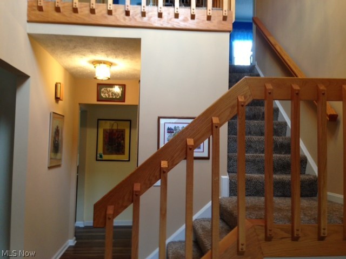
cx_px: 173
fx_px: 330
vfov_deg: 42.9
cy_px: 130
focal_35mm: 33
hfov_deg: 55.4
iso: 80
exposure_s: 1/20
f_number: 2.4
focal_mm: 4.13
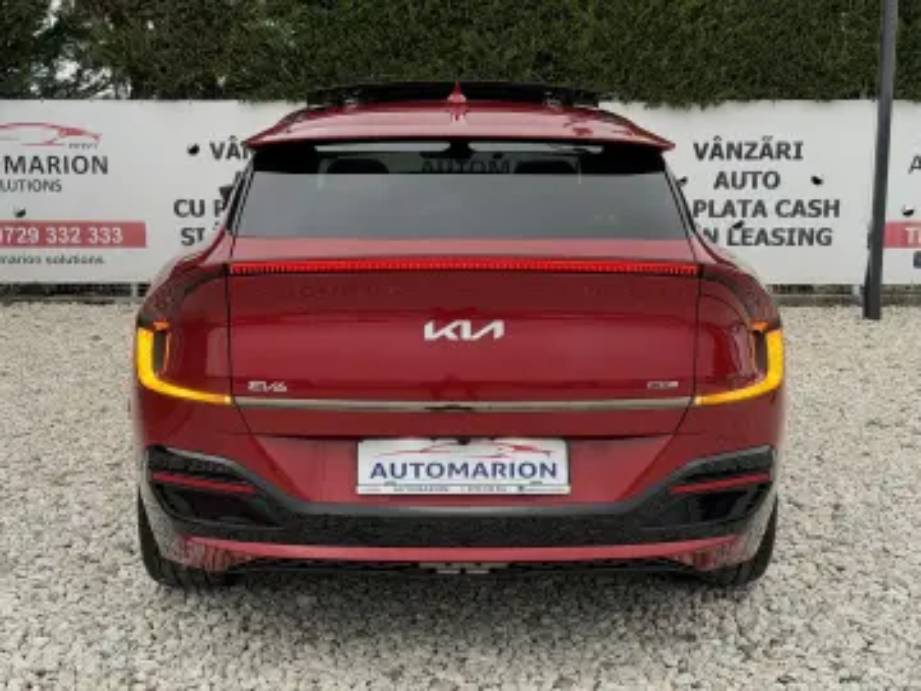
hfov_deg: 39.7
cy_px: 346
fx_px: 1277
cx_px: 460
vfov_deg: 30.3
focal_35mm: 48
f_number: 1.78
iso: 64
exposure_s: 1/227
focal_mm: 6.76
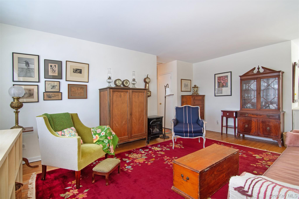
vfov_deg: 72.0
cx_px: 150
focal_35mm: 16
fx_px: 137
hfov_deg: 95.0
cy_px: 100
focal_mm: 11
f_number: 11
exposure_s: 1/25
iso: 640
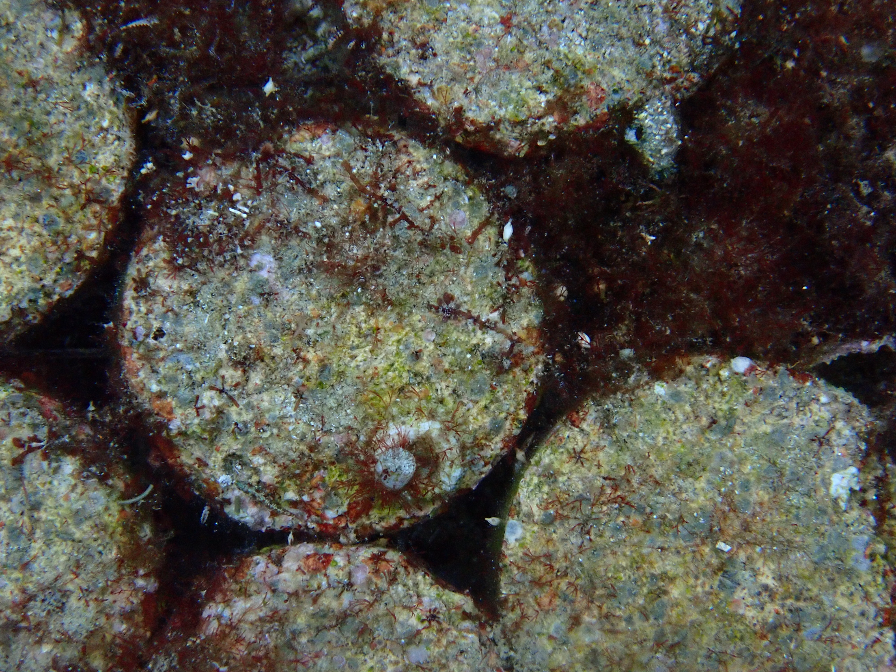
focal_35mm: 100
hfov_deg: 19.6
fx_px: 2588
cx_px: 448
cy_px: 336
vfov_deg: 14.8
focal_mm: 18
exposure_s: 1/200
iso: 640
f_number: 6.3
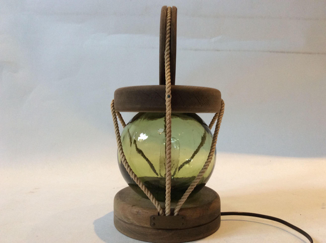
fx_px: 301
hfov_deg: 56.9
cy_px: 122
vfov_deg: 44.1
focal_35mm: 32
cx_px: 163
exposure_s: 1/25
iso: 100
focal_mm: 3.3
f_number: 2.4
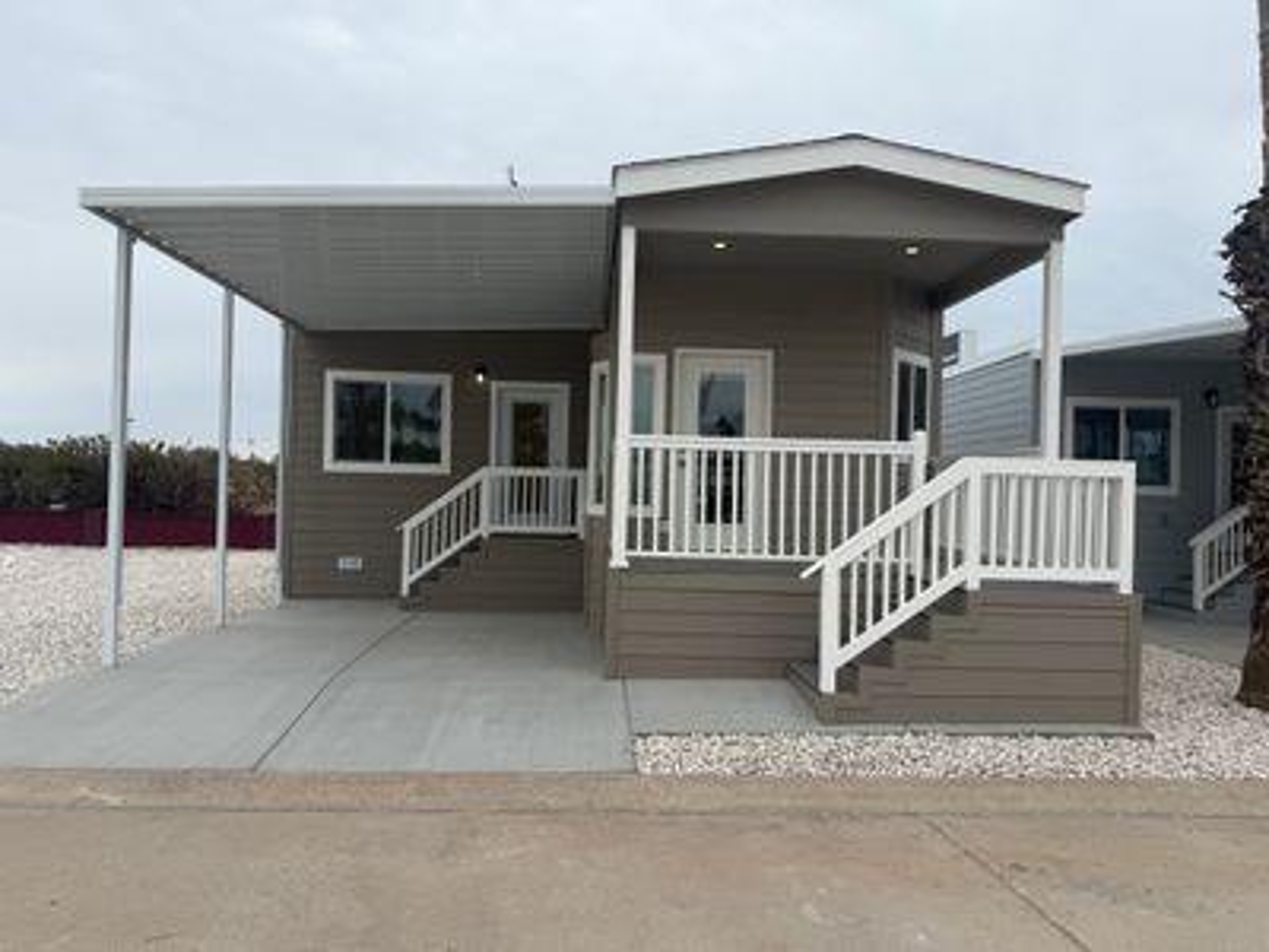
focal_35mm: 24
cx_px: 634
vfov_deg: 56.8
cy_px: 476
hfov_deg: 71.6
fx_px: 880
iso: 80
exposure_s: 1/1901
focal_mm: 6.76
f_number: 1.78
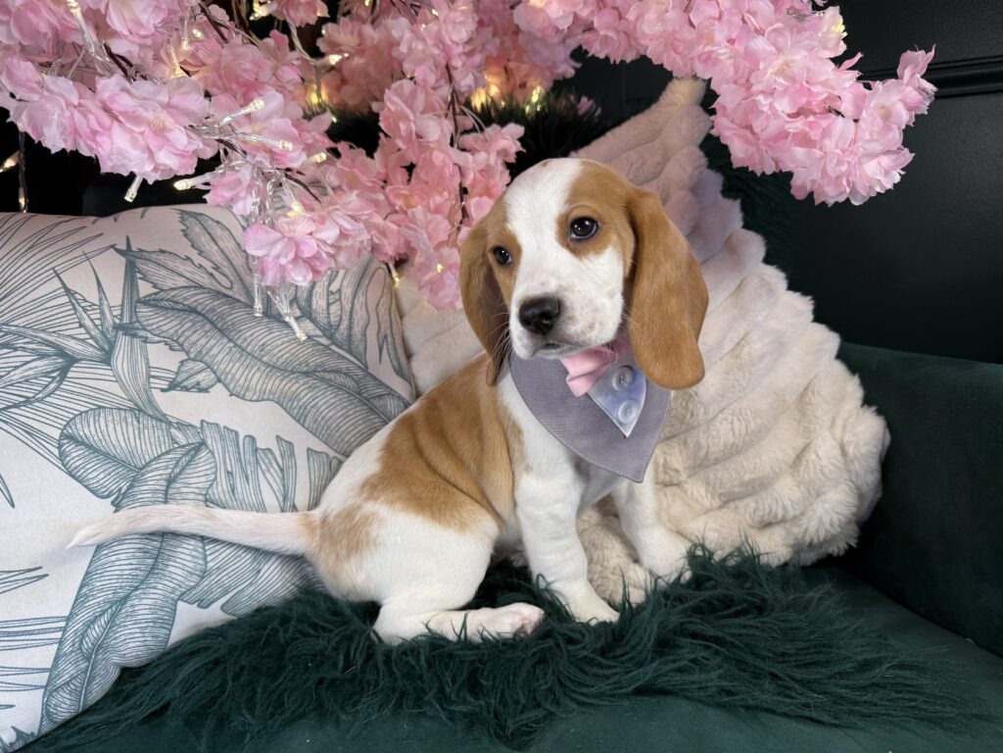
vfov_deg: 56.8
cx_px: 502
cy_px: 376
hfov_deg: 71.6
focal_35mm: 24
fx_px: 695
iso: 64
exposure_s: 1/120
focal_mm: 6.76
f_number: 1.78
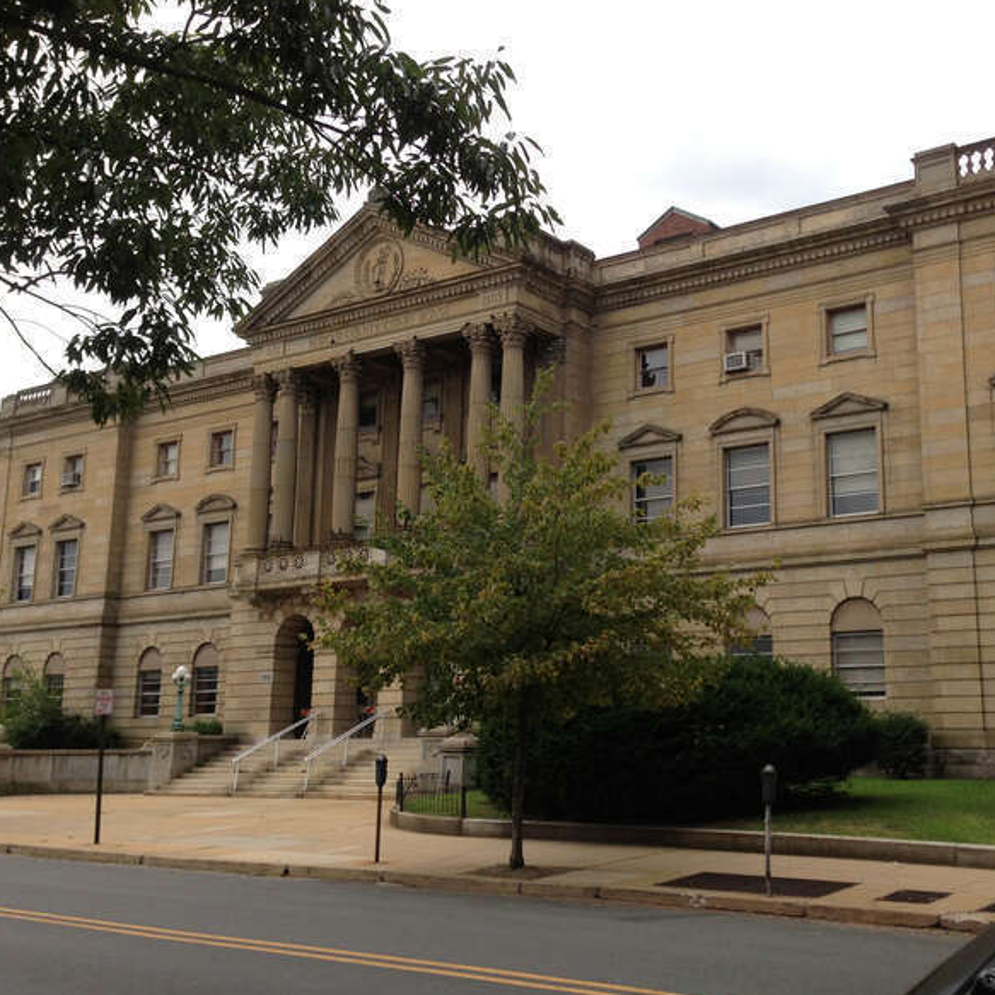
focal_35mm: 40
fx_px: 1301
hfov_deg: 41.5
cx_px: 635
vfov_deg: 41.9
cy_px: 493
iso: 50
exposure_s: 1/1130
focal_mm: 4.13
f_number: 2.4
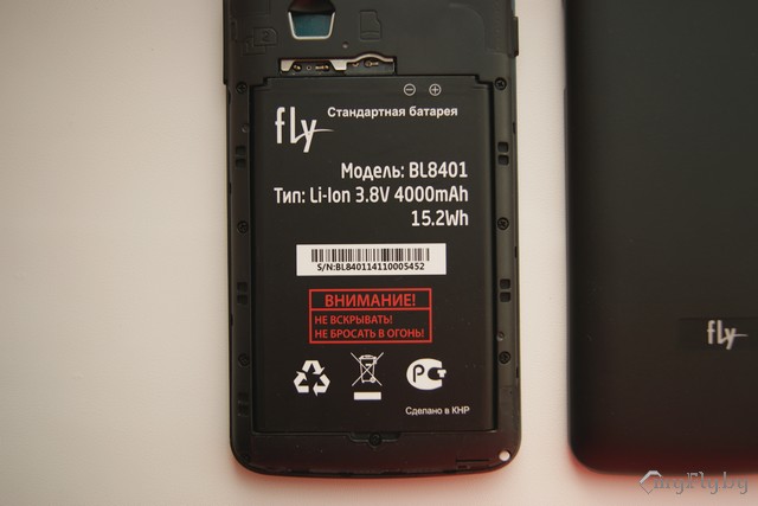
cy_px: 253
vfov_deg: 36.9
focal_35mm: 36
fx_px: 758
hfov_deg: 53.1
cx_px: 379
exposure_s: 1/50
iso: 100
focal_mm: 24
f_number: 4
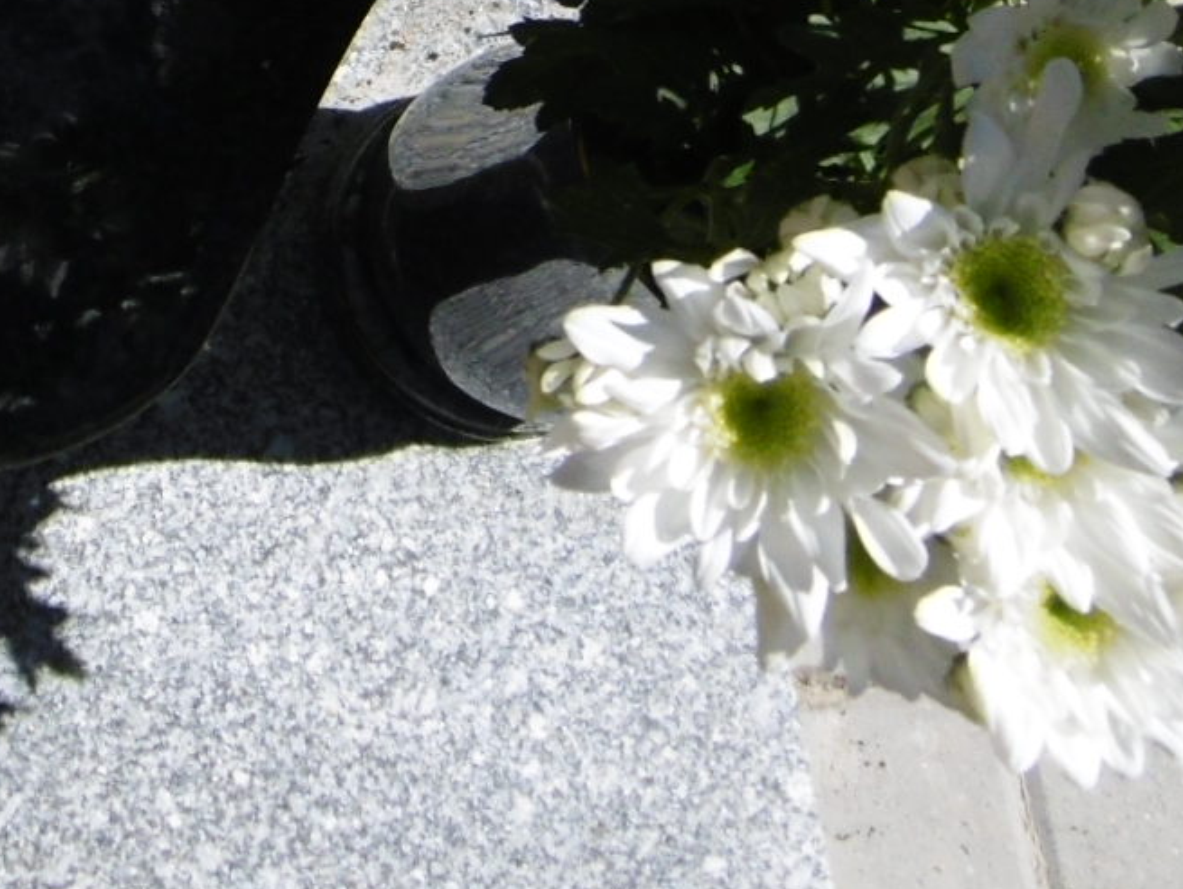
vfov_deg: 17.7
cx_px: -96
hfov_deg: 24.4
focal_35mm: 75
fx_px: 2565
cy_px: -432
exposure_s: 1/250
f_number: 7.8
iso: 100
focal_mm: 4.3
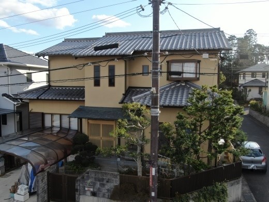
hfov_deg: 56.8
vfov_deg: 44.2
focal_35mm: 32
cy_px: 101
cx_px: 134
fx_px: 249
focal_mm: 5.45
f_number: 3.1
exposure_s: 1/500
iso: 100
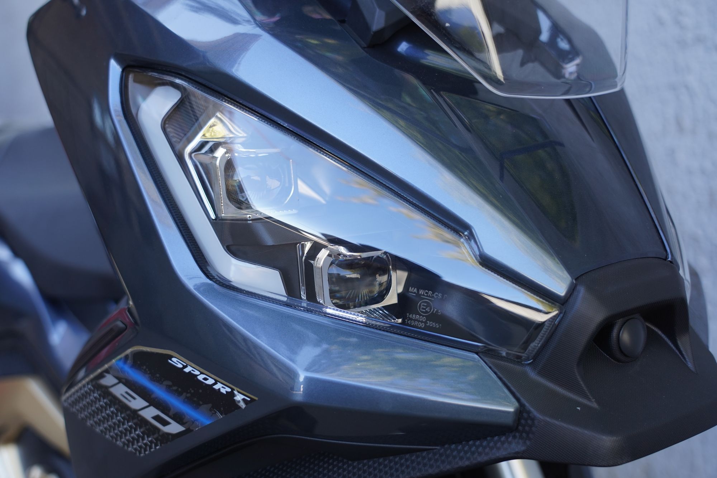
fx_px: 757
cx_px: 358
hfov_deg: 50.7
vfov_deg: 35.0
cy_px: 239
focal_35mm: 38
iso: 320
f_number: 4
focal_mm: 38
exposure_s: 1/160
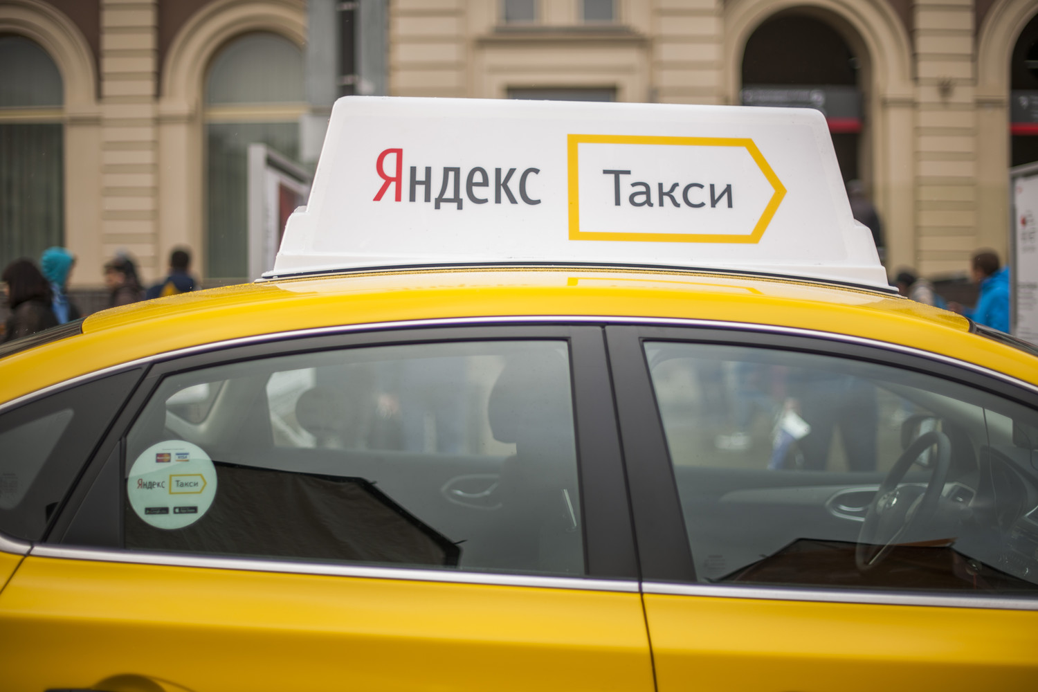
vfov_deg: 27.0
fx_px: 1442
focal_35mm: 50
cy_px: 346
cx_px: 519
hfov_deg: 39.6
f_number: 1.4
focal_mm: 50
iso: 50
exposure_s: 1/500
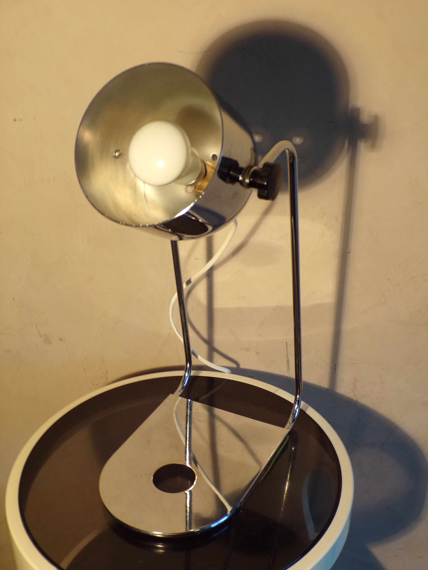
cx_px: 214
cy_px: 285
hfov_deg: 34.3
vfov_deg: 44.8
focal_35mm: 42
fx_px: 692
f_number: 3.4
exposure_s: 1/18
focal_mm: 7.6
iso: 200
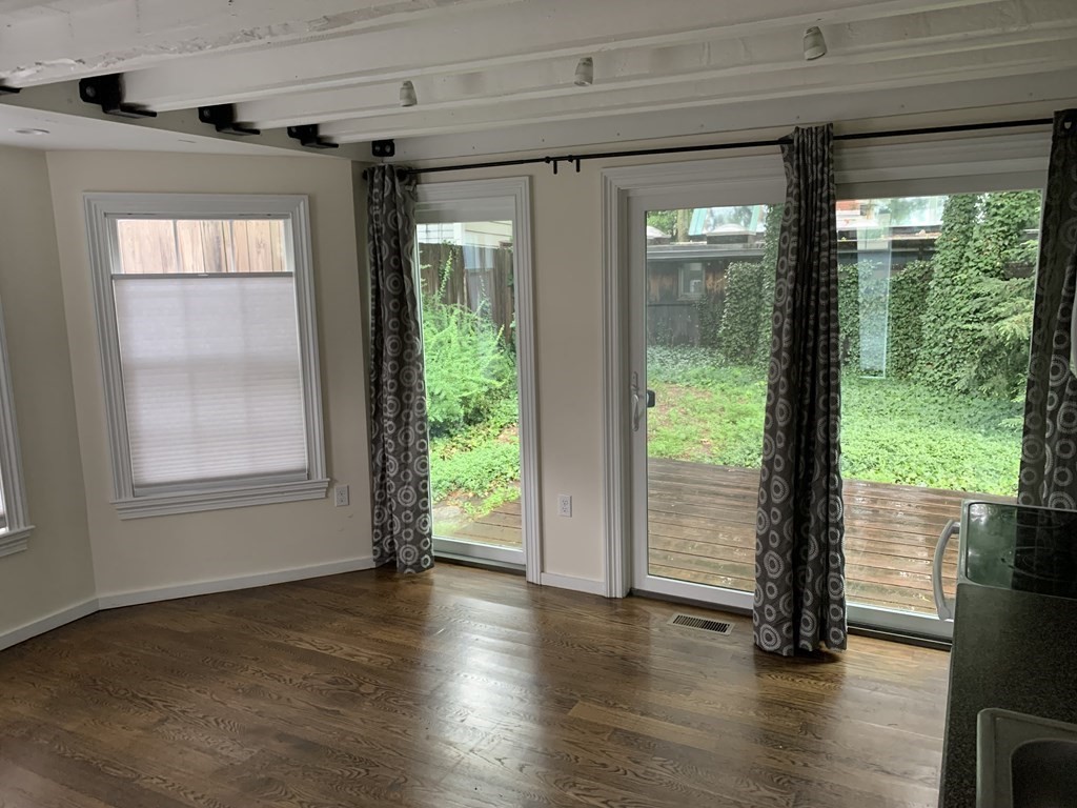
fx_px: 809
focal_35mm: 26
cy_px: 404
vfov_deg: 53.1
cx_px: 538
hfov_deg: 67.3
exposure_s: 1/60
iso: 250
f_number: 1.8
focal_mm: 4.25
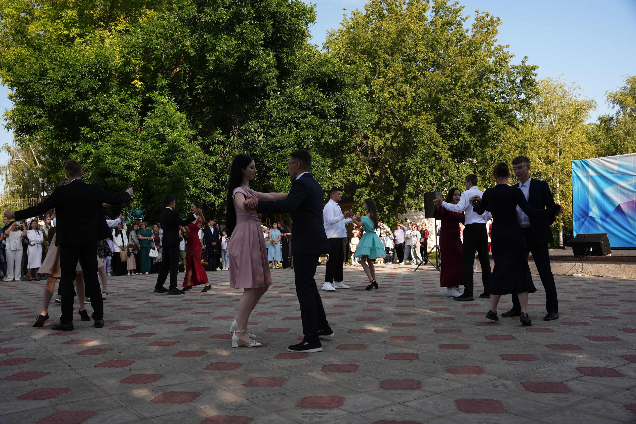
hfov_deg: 58.0
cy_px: 212
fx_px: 574
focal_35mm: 32
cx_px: 318
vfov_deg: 40.5
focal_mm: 32.5
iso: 160
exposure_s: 1/160
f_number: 6.3
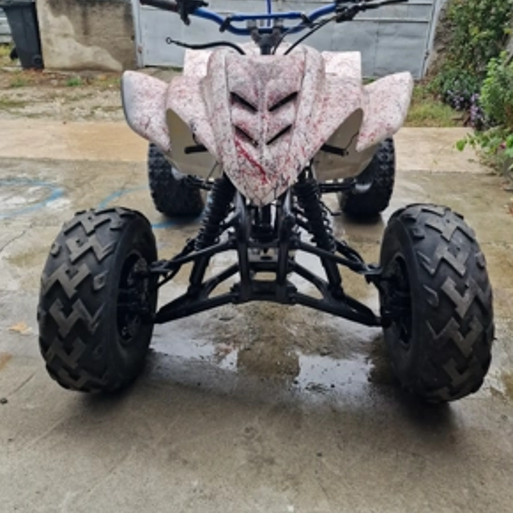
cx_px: 258
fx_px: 469
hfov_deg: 57.3
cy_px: 203
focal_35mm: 28
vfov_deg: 56.8
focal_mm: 6.4
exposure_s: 1/180
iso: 80
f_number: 1.8
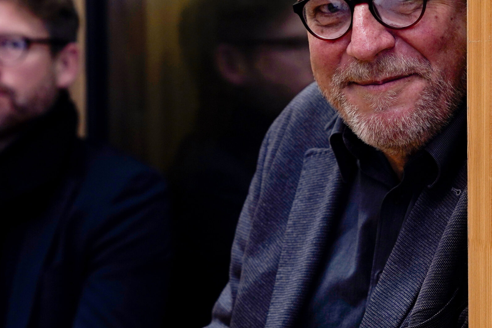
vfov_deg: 10.0
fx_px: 1872
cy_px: 91
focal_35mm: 137
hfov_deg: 15.0
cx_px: 295
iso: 400
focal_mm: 85
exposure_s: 1/60
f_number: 4.5
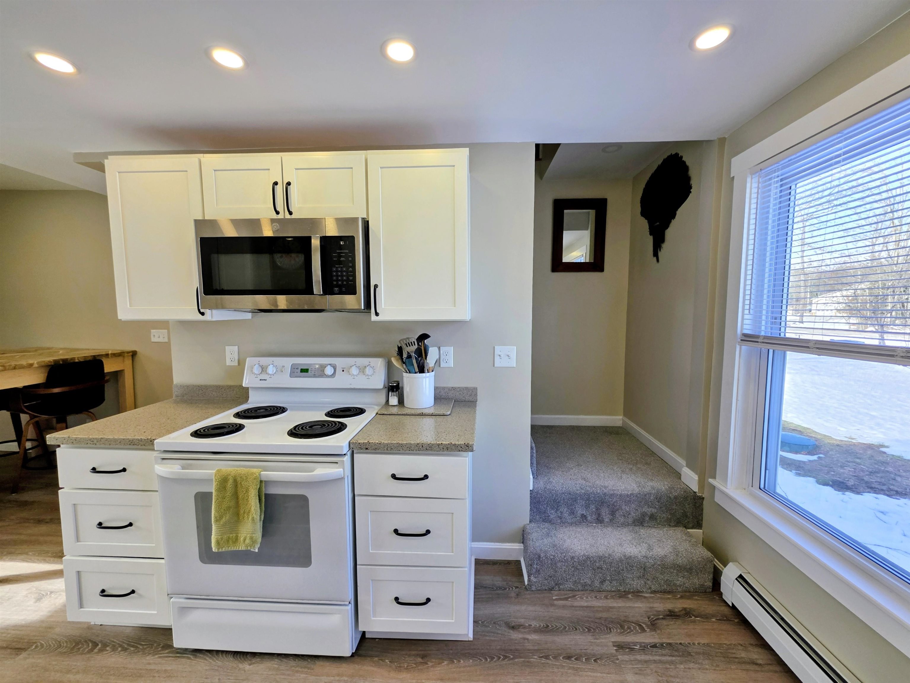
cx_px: 455
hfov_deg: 106.2
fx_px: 342
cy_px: 342
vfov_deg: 89.9
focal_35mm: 13
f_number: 1.9
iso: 32
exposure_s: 1/120
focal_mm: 2.2
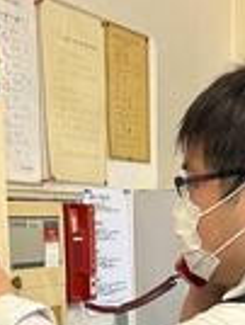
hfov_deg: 17.0
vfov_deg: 21.0
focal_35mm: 87
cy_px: 386
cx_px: 153
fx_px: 818
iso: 80
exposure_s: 1/50
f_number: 1.5
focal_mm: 5.7
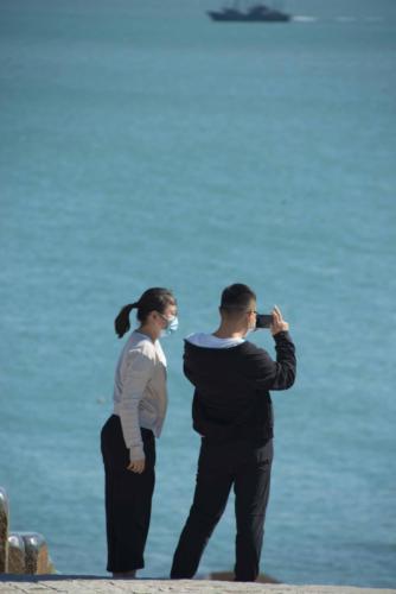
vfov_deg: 6.9
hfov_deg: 4.6
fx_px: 4943
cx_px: 198
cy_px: 297
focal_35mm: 300
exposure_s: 1/100
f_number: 8
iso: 100
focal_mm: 300
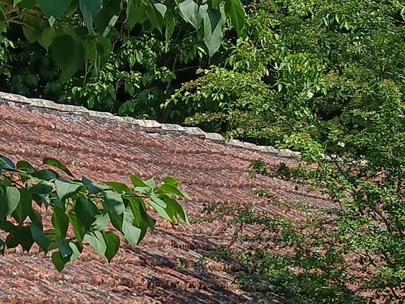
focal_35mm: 154
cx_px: 375
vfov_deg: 9.5
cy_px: 402
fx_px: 1802
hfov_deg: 12.7
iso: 100
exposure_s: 1/866
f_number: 1.9
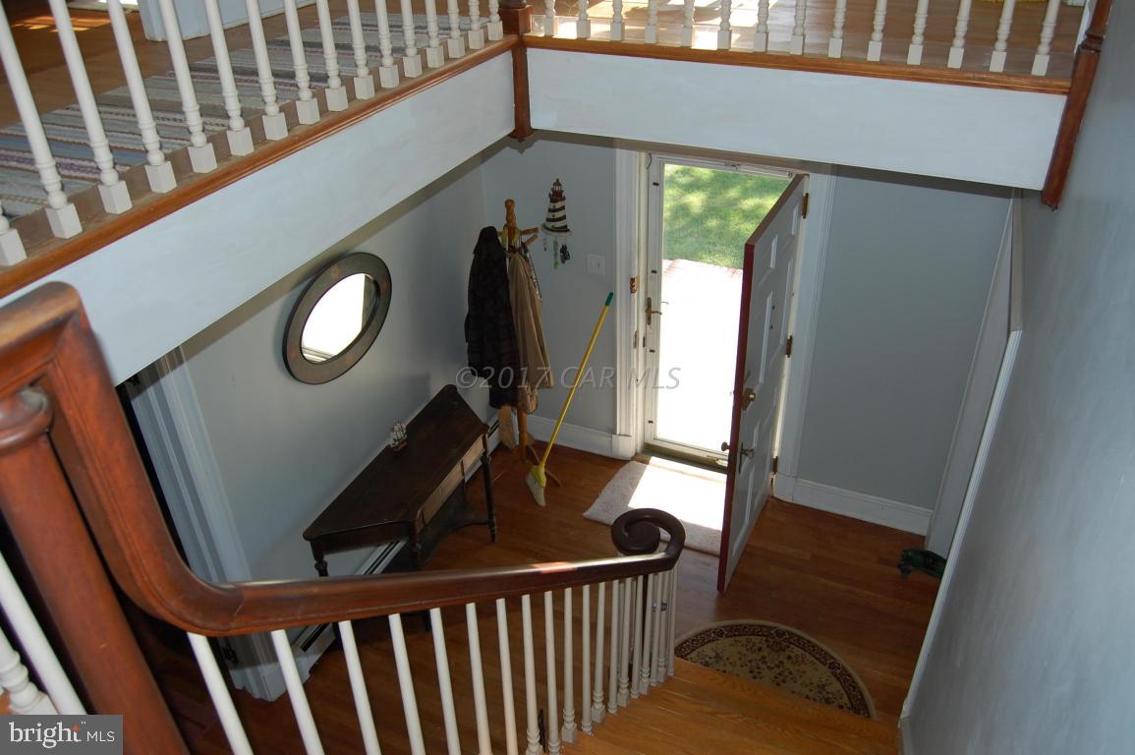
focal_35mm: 27
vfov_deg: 47.9
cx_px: 568
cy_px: 378
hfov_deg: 67.4
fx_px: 851
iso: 200
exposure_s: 1/160
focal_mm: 18
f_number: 5.6
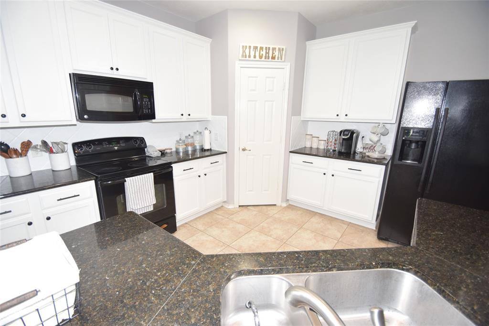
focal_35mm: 15
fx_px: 204
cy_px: 163
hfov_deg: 100.4
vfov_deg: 77.3
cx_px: 244
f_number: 3.5
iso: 900
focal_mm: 10
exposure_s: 1/60
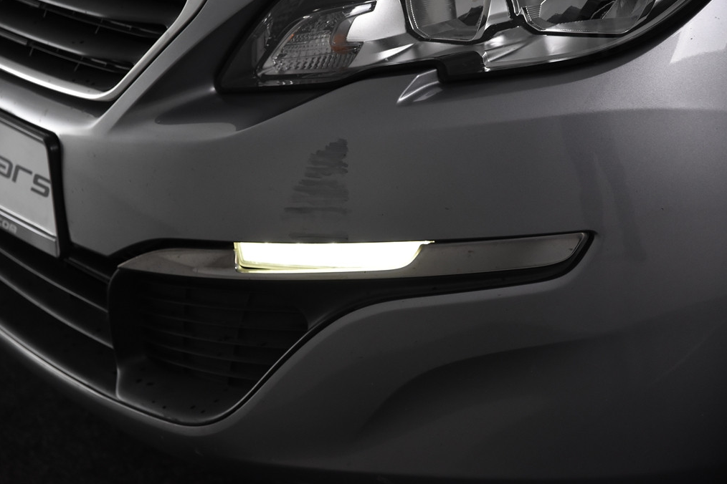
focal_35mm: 106
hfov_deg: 19.3
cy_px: 243
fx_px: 2140
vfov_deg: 12.9
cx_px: 365
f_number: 4
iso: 1600
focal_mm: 70
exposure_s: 1/250
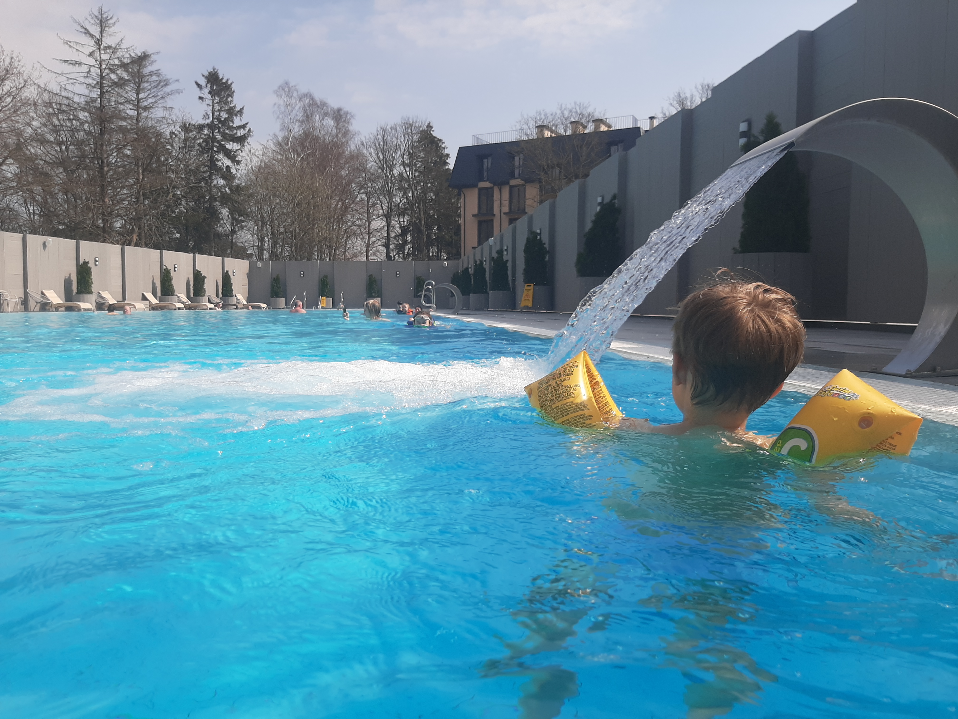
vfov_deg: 53.1
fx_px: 720
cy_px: 360
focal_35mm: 26
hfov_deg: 67.3
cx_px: 479
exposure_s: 1/3448
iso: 40
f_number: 1.7
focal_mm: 3.93
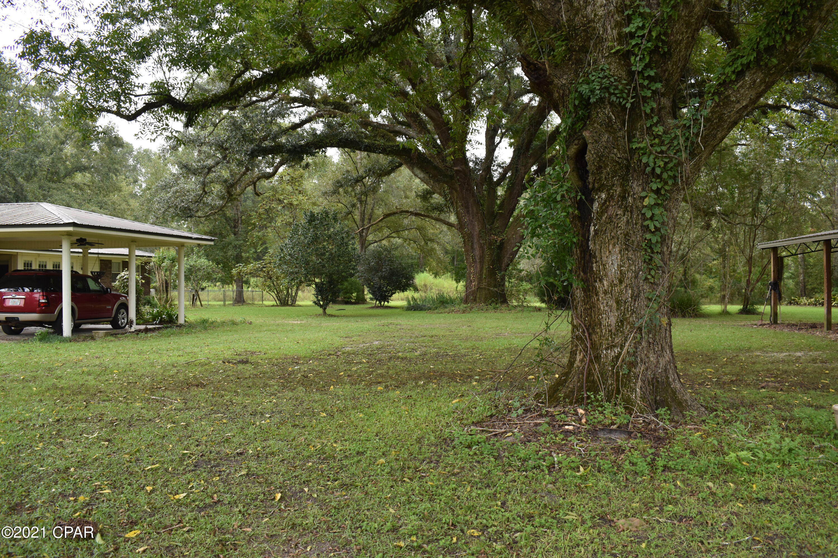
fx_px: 698
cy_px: 279
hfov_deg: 61.9
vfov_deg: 43.6
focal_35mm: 30
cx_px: 419
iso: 400
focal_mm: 20
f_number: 5.6
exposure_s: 1/125
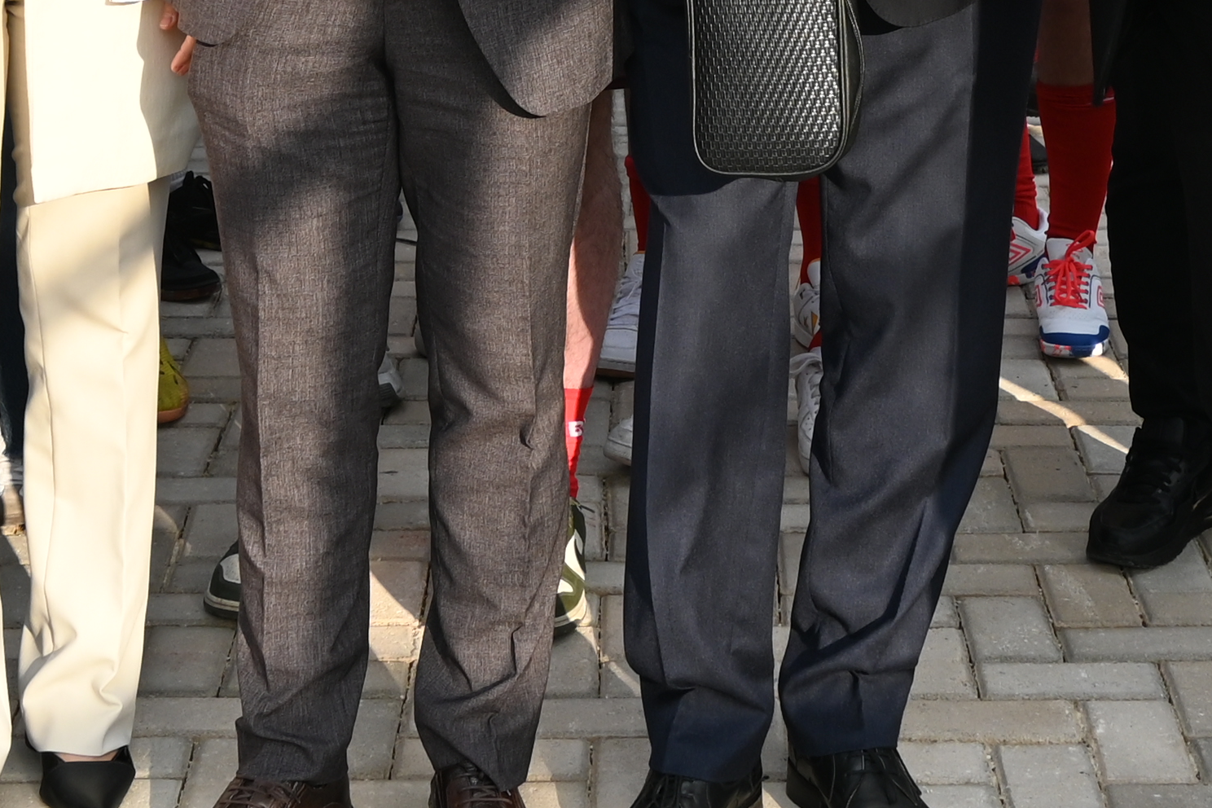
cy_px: -472
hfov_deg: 20.2
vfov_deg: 12.7
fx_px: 3400
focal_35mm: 101
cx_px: 661
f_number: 5.6
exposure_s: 1/250
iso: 140
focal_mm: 18
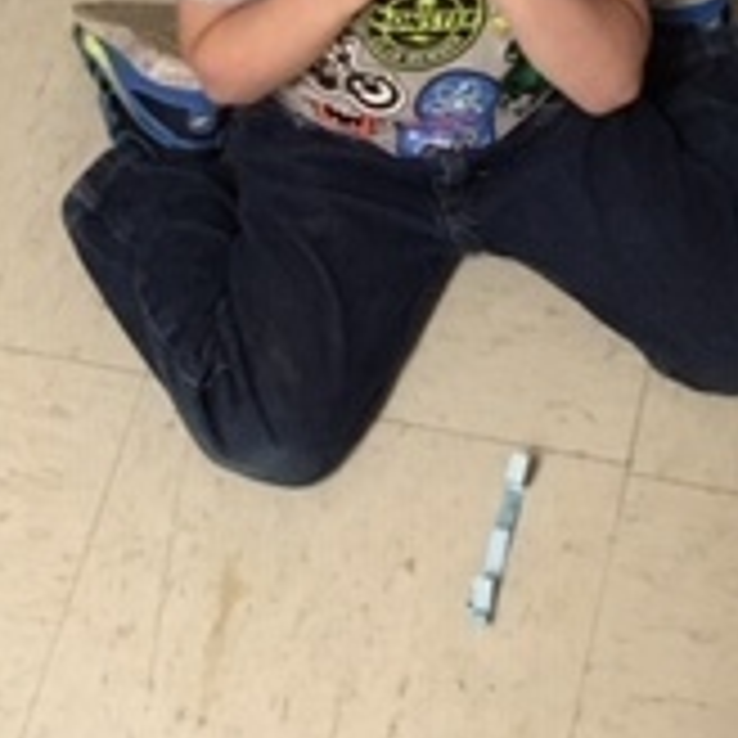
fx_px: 2412
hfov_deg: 17.4
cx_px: 459
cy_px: 171
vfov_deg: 17.3
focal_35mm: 100
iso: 160
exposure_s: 1/30
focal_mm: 4.15
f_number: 2.2
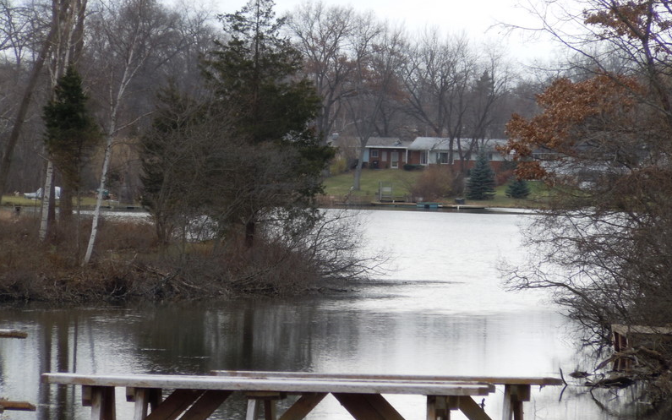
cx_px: 335
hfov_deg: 10.0
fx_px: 3828
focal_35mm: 209
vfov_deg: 6.3
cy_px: 210
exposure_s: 1/200
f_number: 5.6
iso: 125
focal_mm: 35
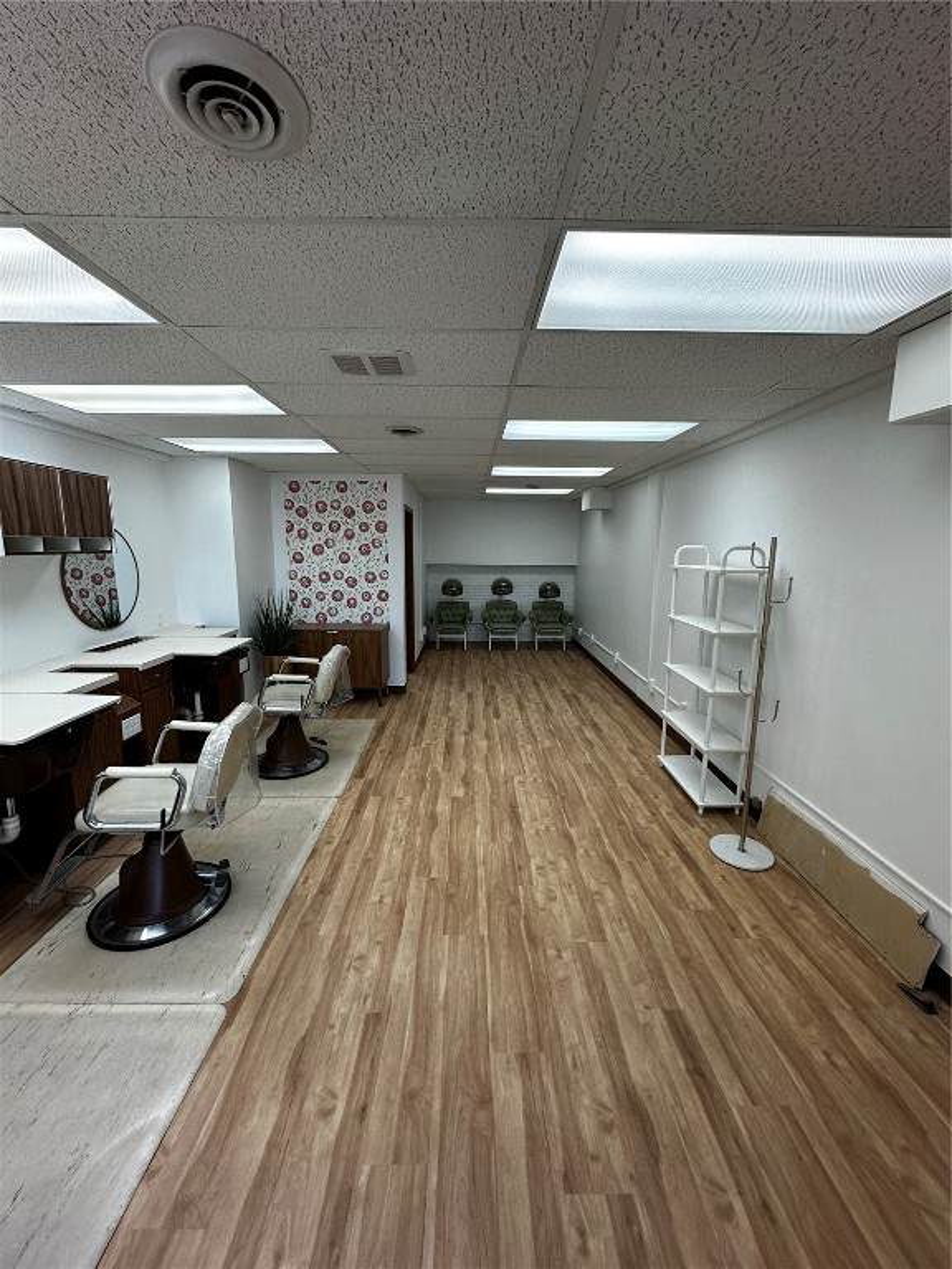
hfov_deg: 85.7
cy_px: 634
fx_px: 513
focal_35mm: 14
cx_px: 476
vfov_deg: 102.1
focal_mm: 2.22
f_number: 2.2
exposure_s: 1/120
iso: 125
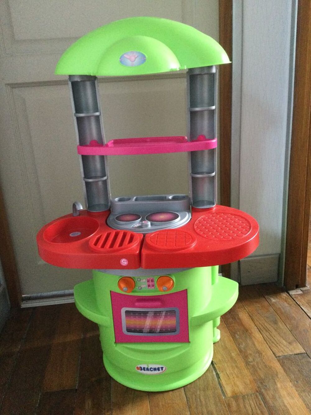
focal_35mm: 31
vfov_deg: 58.3
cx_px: 156
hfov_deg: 45.4
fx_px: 371
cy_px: 208
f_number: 2.4
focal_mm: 3.3
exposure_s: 1/17
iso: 200
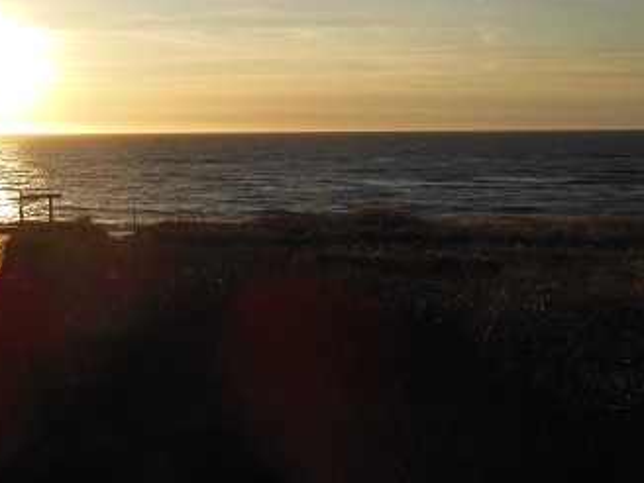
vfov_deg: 27.4
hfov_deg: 34.1
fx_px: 986
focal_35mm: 53
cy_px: 187
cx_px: 57
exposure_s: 1/1500
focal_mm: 5.2
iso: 125
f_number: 3.7
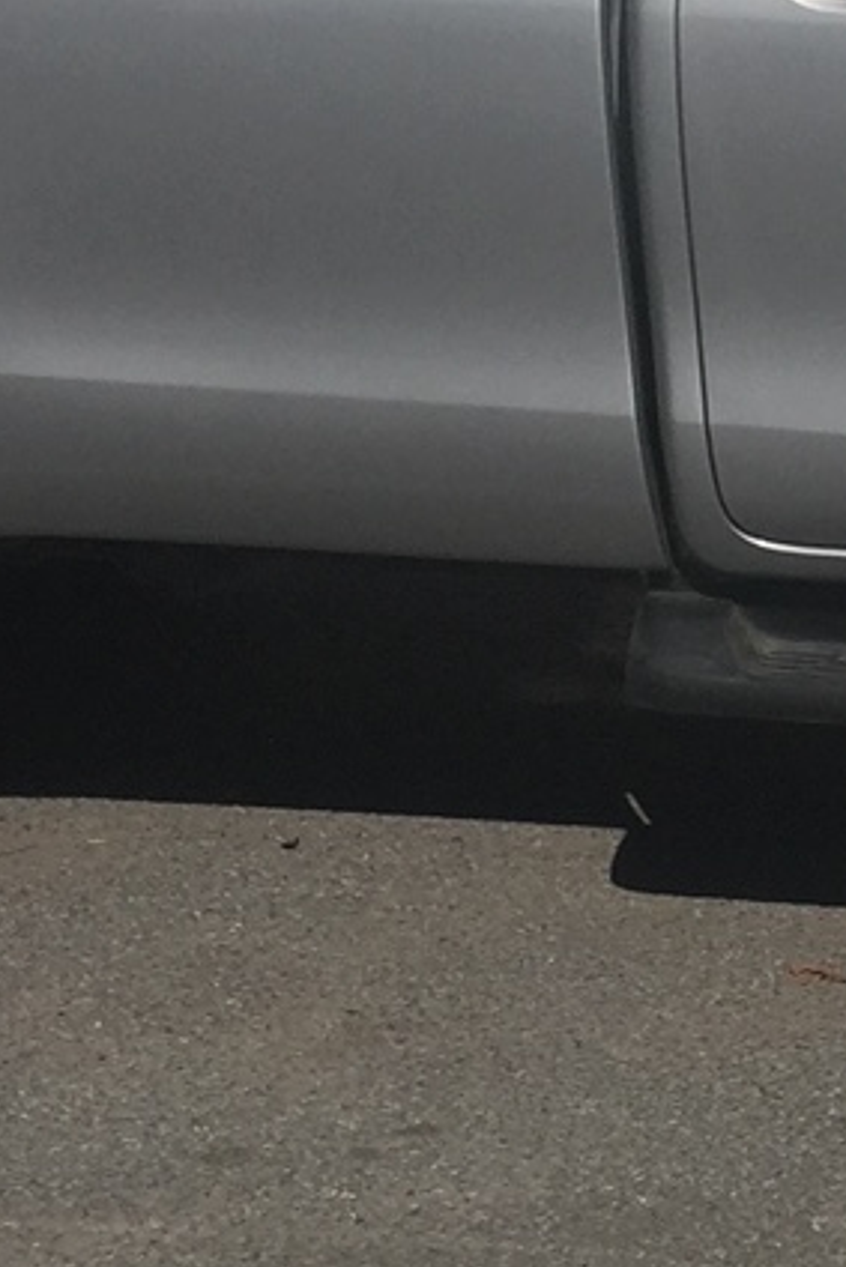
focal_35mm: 116
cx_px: 891
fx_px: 4085
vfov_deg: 17.6
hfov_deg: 11.7
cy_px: 388
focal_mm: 4.15
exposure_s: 1/5650
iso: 32
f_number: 2.2
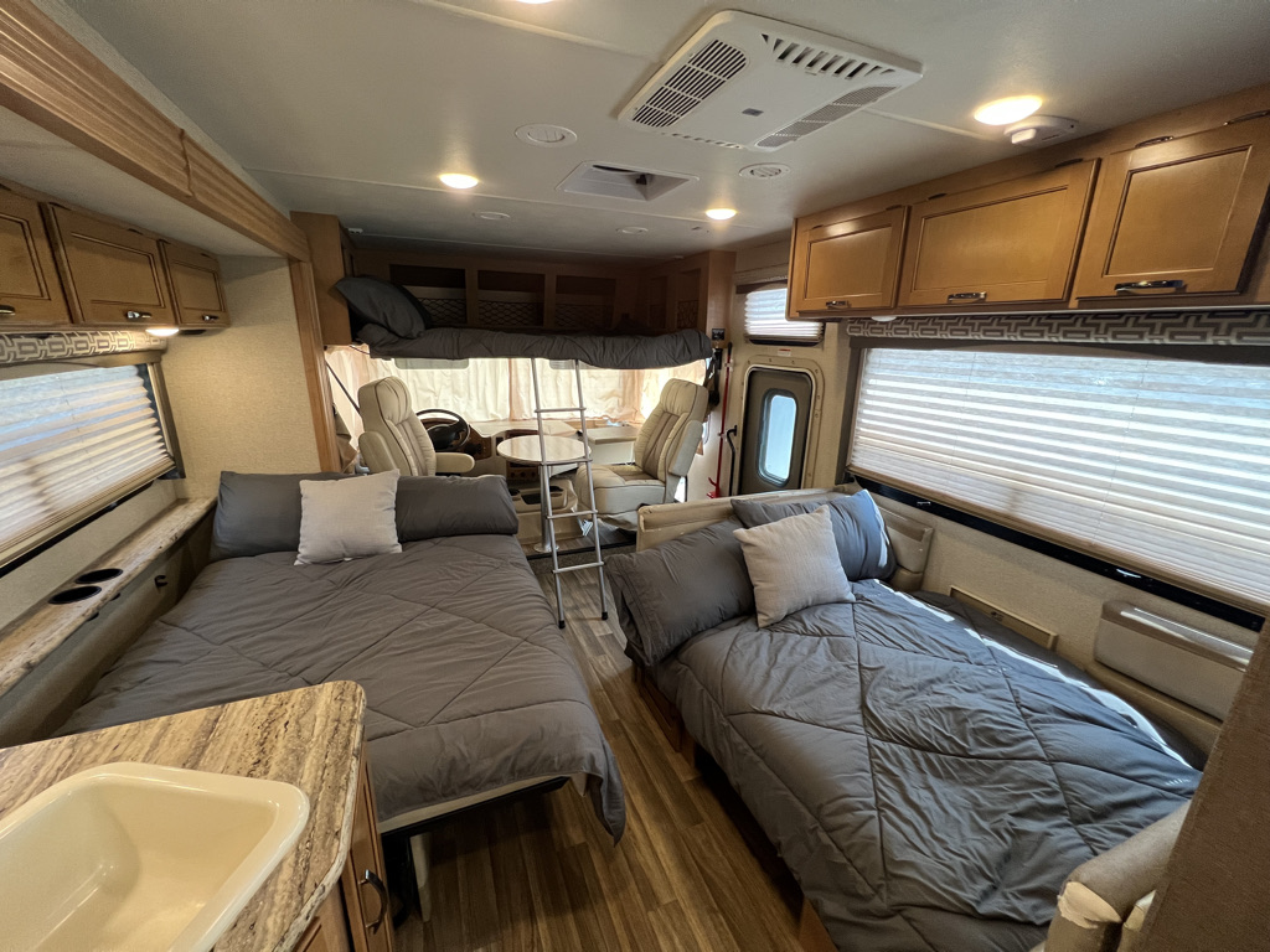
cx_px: 635
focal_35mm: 13
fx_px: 477
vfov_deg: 89.9
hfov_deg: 106.2
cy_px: 476
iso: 250
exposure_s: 1/94
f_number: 1.8
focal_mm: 1.57
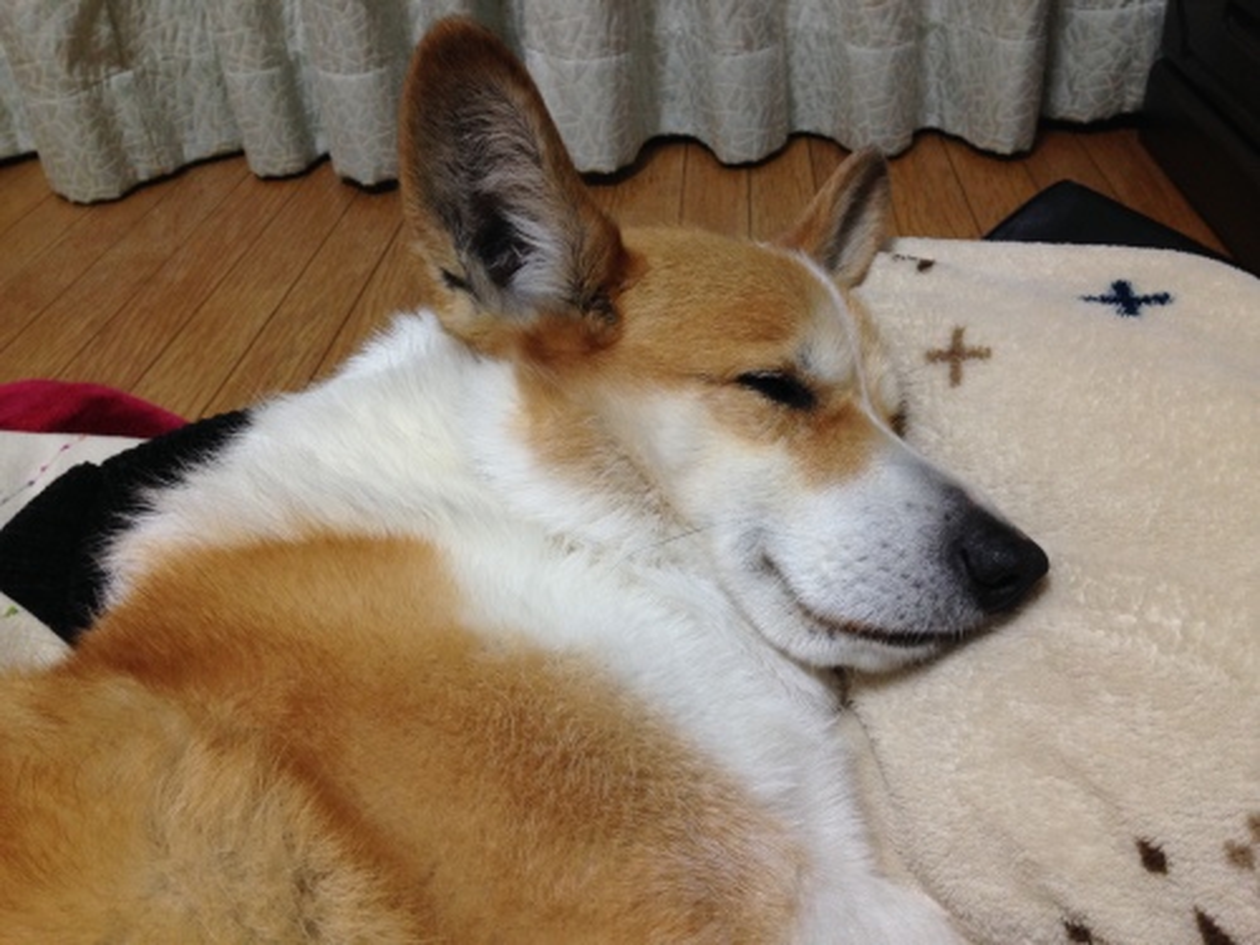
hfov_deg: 55.4
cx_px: 630
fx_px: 1201
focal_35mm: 33
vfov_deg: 42.9
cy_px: 472
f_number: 2.4
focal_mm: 4.12
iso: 100
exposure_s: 1/20
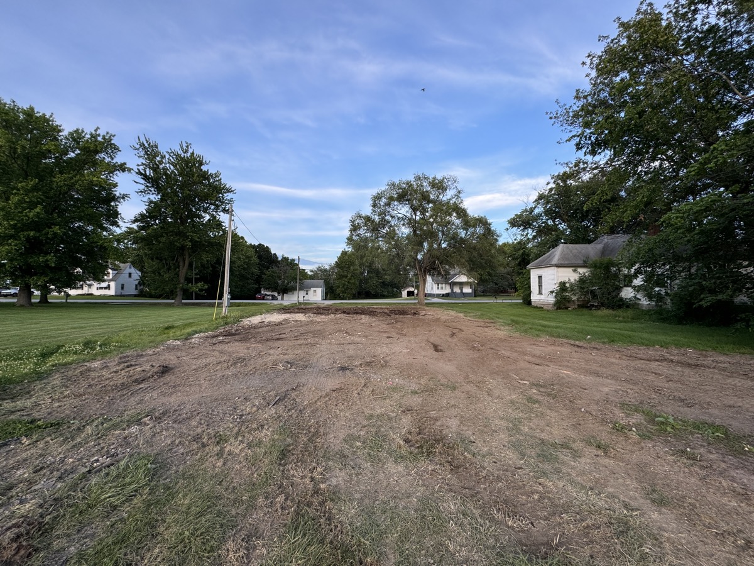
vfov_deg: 85.7
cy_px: 283
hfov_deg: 102.1
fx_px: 305
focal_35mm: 14
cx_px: 377
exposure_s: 1/99
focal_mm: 2.22
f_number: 2.2
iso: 40
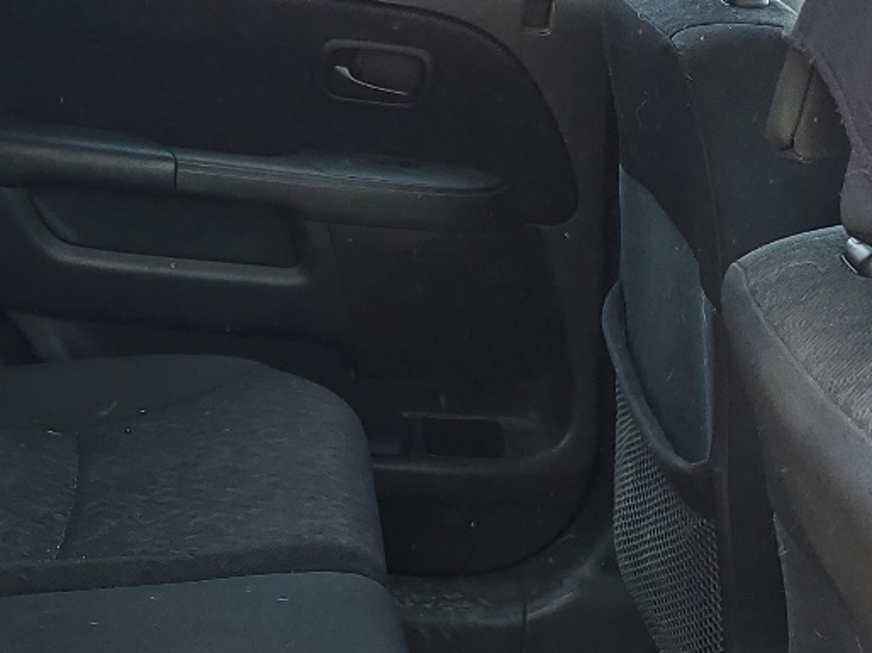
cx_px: 249
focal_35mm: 81
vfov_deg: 17.9
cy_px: 577
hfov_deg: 23.9
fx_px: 2039
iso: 50
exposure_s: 1/125
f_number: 1.5
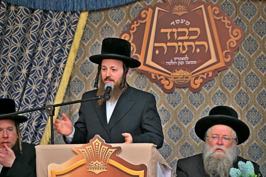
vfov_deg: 11.4
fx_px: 887
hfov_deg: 17.1
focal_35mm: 120
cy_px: 88
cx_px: 133
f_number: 4
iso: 400
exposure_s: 1/100
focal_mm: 120
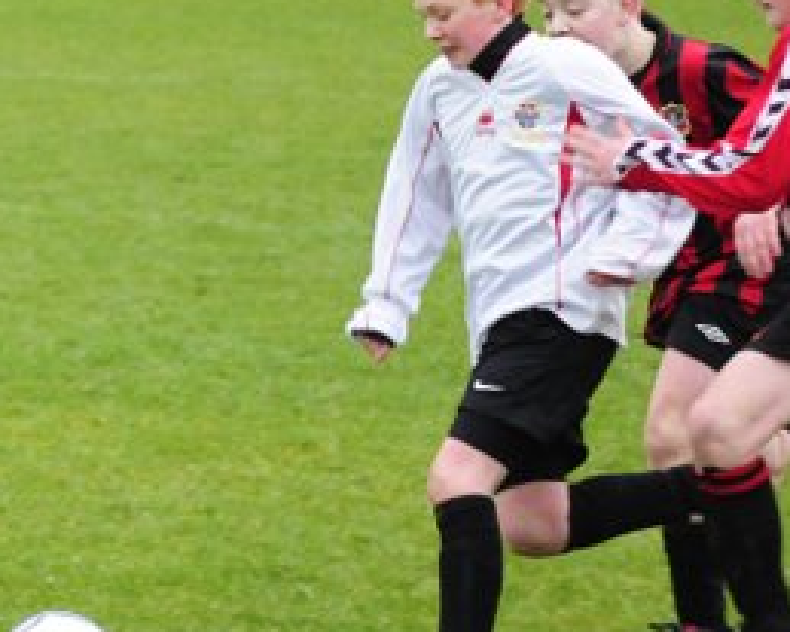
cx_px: 378
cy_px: 319
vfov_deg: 6.9
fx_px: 5235
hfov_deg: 8.6
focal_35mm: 224
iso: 1600
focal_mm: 86
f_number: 4.2
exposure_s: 1/400
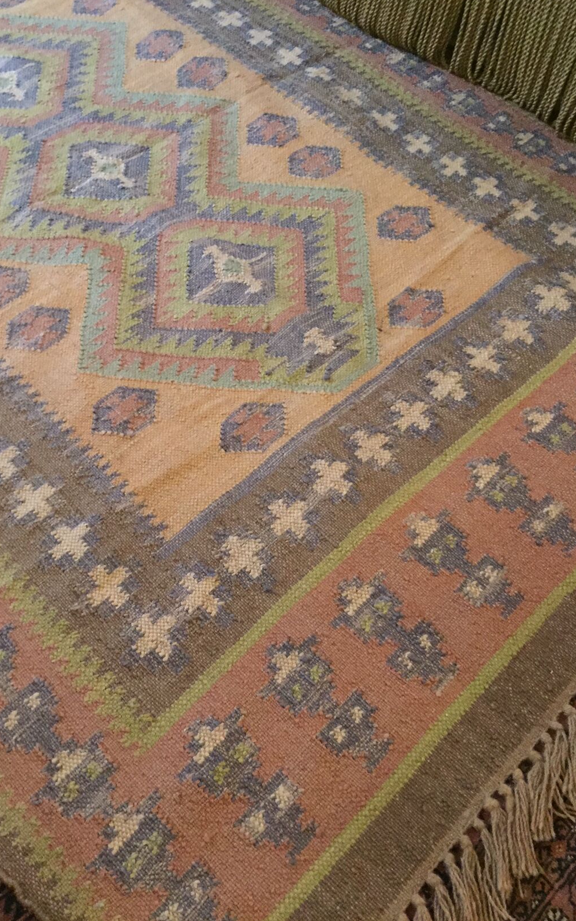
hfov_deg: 40.5
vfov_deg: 61.2
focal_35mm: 31
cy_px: 459
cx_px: 246
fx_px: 779
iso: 500
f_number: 2.2
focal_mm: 4.15
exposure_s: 1/17
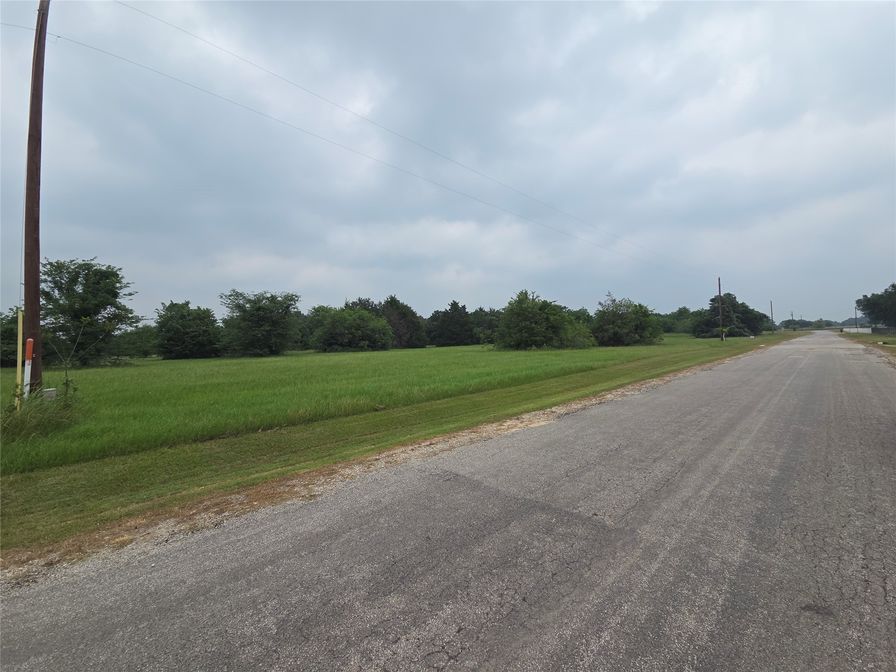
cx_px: 448
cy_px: 336
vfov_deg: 89.9
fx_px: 336
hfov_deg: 106.2
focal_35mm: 13
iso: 50
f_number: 2.2
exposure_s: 1/1632
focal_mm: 2.2
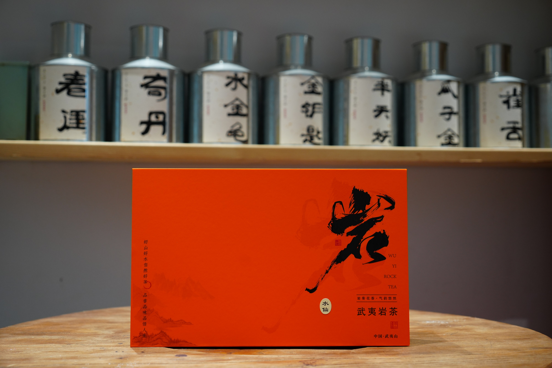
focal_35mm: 45
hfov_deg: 43.6
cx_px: 276
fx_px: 690
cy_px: 184
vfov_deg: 29.9
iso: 1250
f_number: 4
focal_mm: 45
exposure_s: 1/125
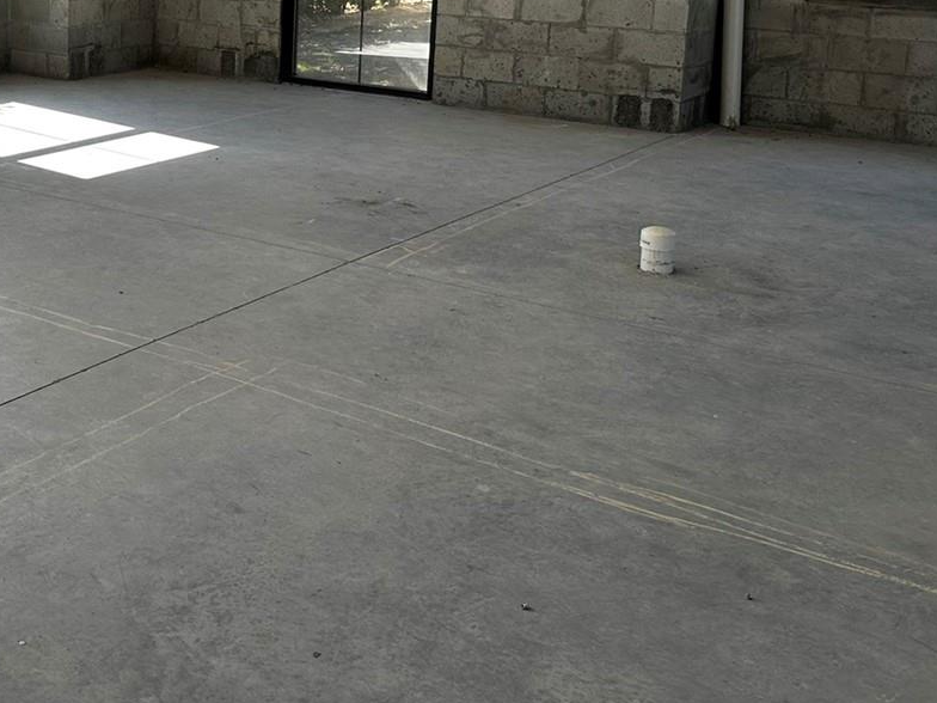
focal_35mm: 49
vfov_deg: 28.8
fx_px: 1326
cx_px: 121
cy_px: 105
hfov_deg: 36.8
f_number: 1.78
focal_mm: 6.86
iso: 80
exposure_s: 1/257
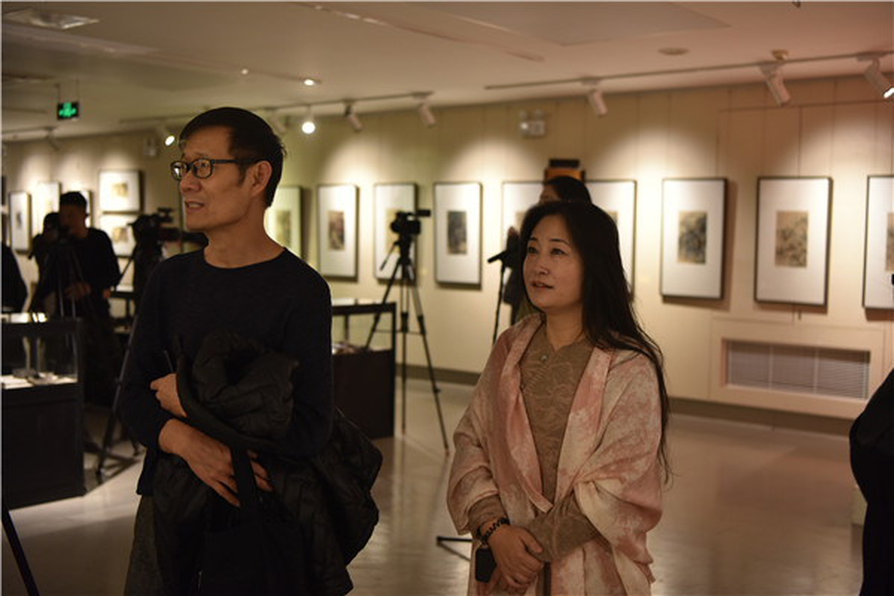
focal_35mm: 42
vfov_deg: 31.9
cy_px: 298
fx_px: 1043
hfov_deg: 46.4
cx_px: 447
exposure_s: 1/125
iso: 360
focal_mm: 42
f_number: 2.8
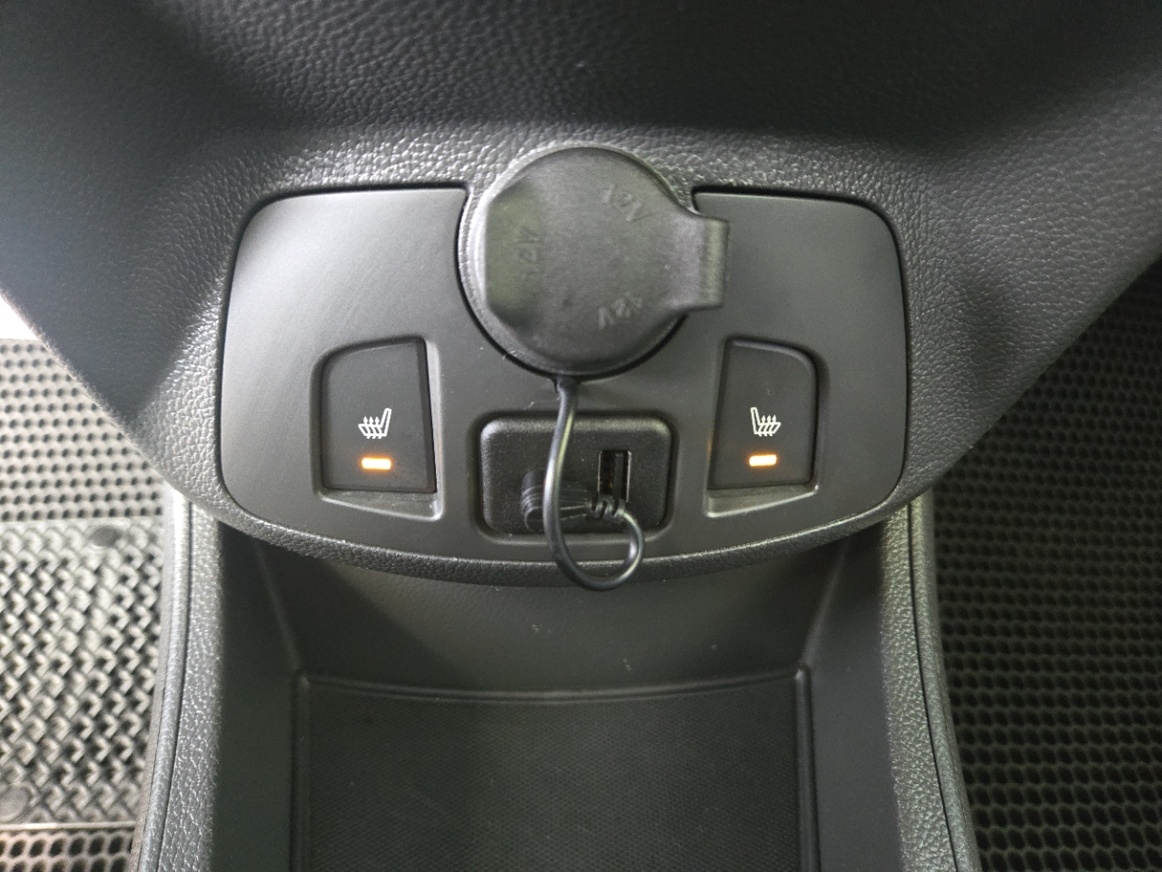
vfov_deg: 58.9
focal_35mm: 23
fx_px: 772
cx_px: 581
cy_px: 436
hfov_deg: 73.9
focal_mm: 5.4
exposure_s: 1/40
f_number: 1.8
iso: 1250
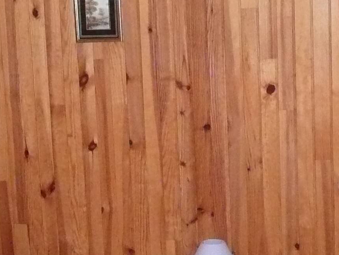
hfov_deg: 21.5
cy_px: 216
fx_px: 891
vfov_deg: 16.1
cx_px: 164
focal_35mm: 91
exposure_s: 1/30
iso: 640
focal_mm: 4.6
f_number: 3.3
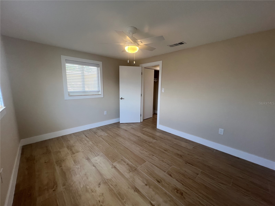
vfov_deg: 89.9
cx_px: 138
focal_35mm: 13
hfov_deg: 106.2
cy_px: 103
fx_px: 103
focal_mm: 1.57
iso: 80
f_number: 1.8
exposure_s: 1/120
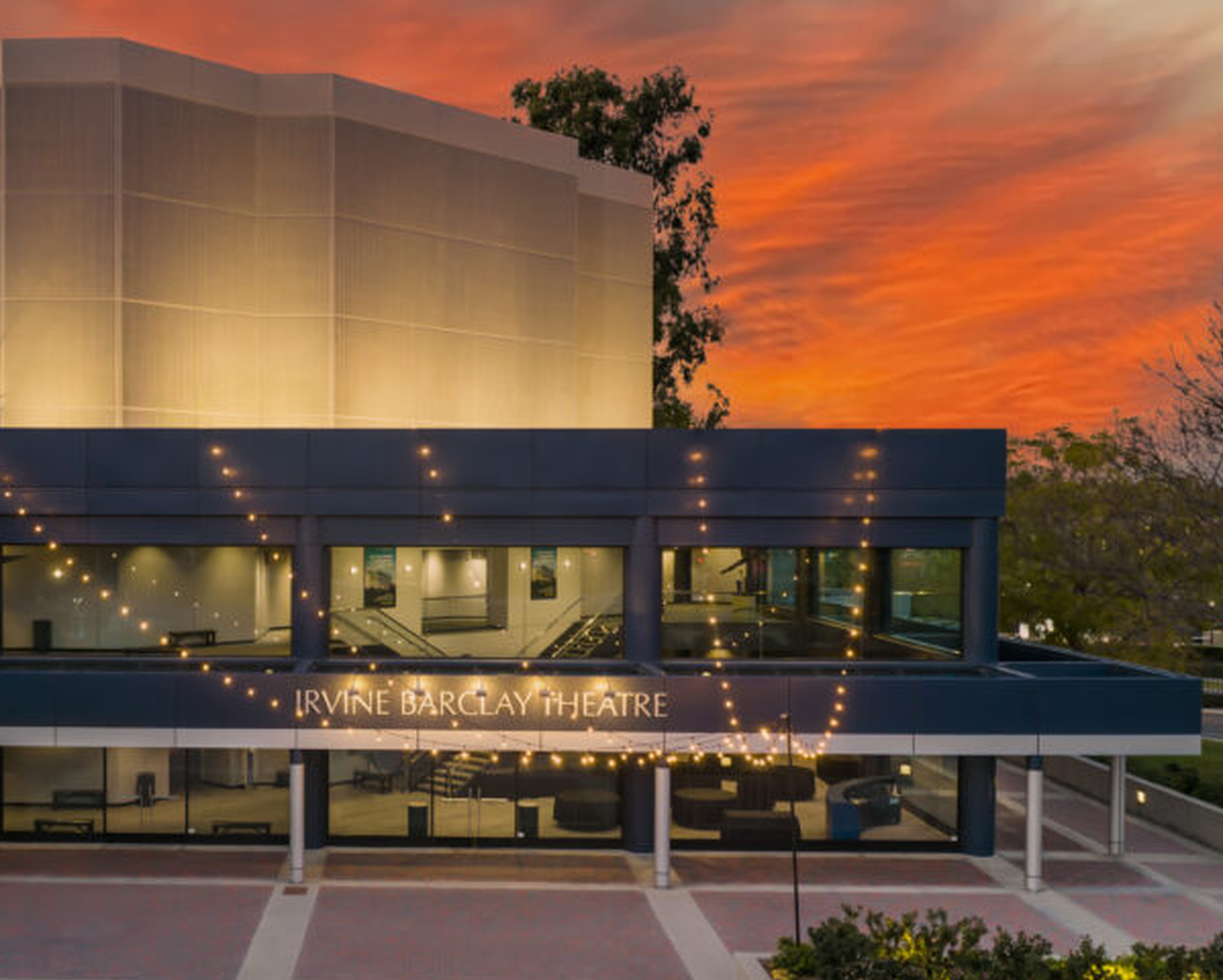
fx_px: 1449
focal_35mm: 40
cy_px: 562
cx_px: 368
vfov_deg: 37.3
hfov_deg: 44.8
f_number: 2.8
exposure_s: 1/8
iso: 100
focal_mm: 12.29
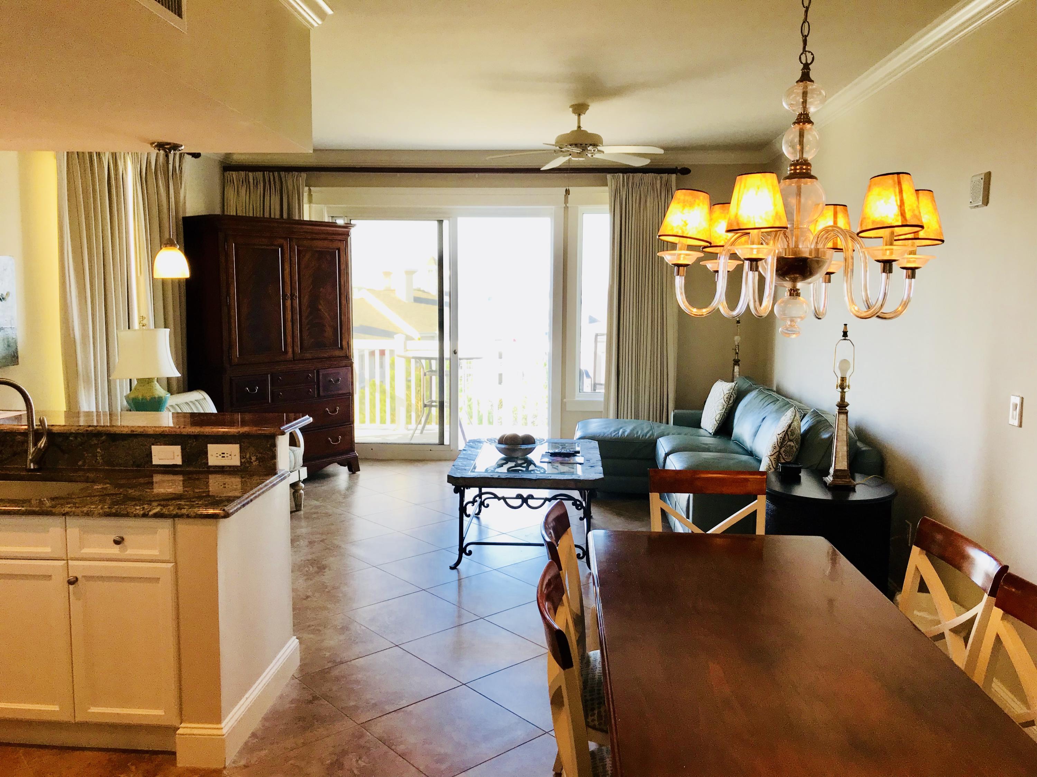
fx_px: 839
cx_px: 518
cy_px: 388
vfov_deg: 49.7
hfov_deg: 63.4
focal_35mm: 28
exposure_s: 1/120
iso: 40
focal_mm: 3.99
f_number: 1.8
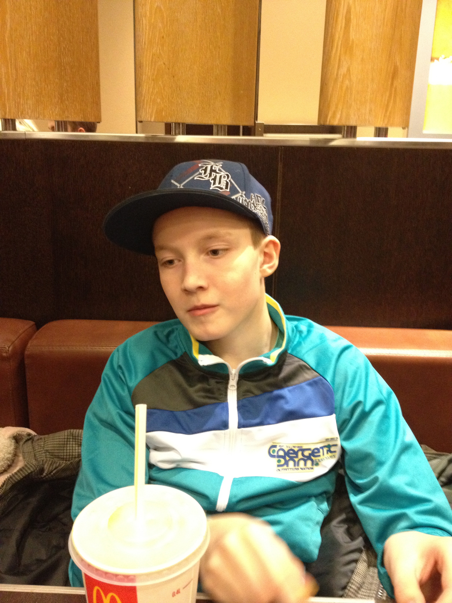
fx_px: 609
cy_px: 302
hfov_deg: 40.7
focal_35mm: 35
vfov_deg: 52.6
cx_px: 226
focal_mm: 4.28
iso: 500
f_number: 2.4
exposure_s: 1/15
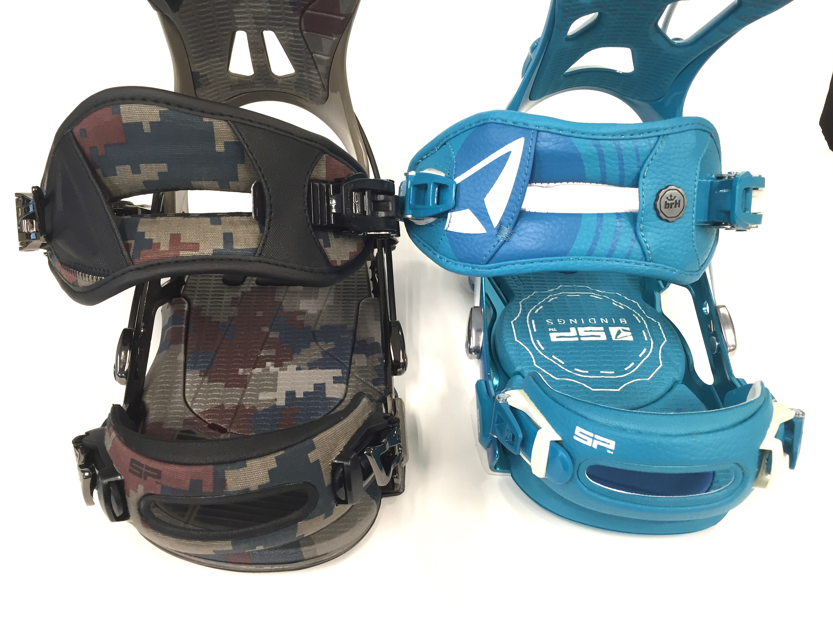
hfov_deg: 61.7
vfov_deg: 48.2
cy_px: 312
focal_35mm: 29
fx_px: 698
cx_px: 416
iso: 80
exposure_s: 1/33
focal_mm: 4.15
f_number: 2.2
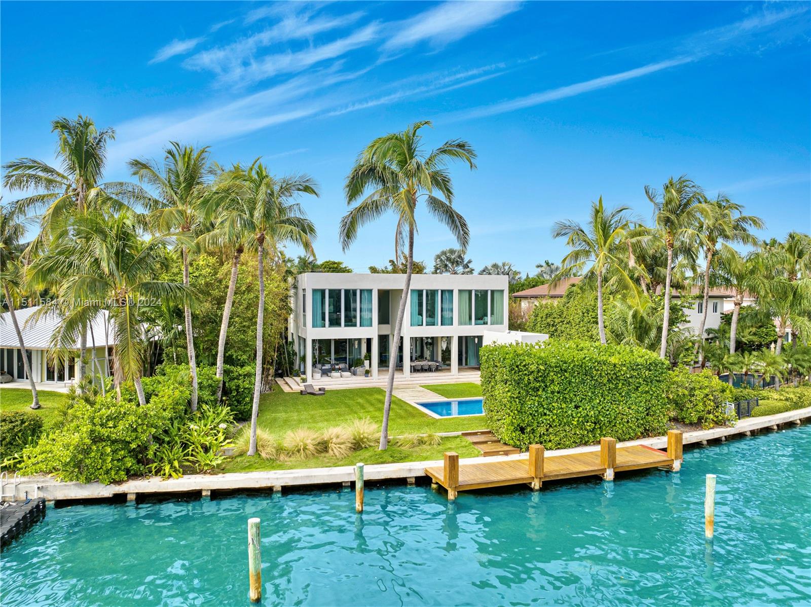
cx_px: 406
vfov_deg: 56.7
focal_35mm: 24
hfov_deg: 71.6
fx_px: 562
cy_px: 304
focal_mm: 12.29
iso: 160
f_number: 2.8
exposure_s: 1/160
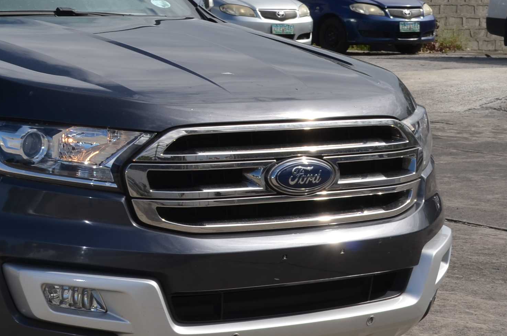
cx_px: -68
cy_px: 149
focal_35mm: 120
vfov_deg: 11.4
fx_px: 1687
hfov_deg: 16.5
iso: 100
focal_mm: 32
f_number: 10
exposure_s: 1/200
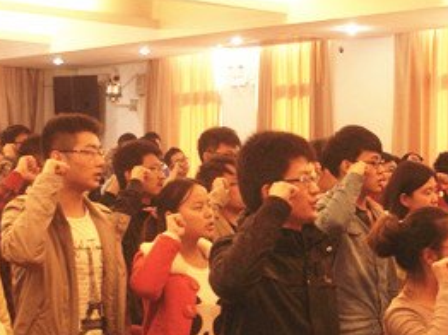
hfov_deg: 20.2
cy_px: 208
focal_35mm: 97
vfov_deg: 15.2
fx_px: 1254
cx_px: 303
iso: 250
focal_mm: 22
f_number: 4
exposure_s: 1/40
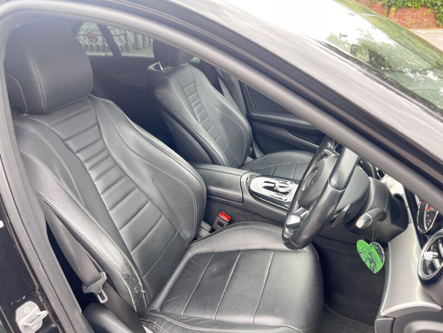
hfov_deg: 67.3
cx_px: 222
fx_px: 333
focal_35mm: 26
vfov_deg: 53.1
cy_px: 166
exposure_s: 1/121
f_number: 1.5
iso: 80
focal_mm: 5.7
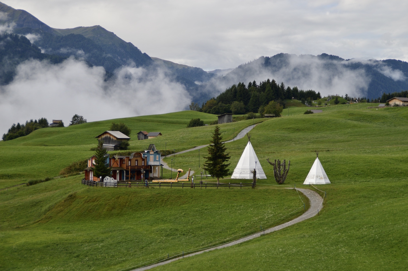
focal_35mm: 93
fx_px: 1053
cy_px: 136
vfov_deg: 14.7
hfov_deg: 21.9
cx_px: 204
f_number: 5.3
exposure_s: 1/400
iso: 100
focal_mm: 62
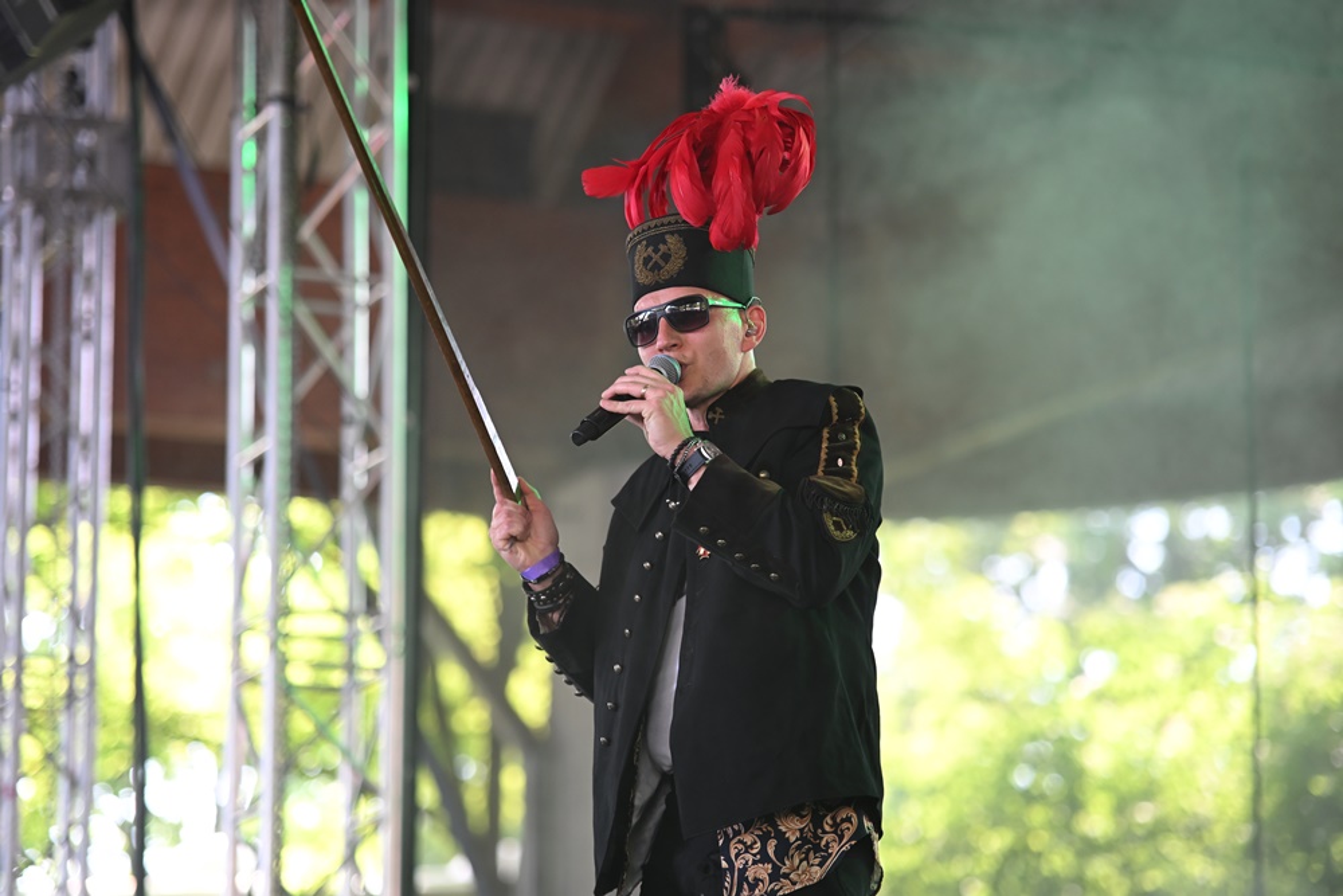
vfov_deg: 10.6
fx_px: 4850
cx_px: 672
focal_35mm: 130
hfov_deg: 15.8
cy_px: 448
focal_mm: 130
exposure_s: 1/160
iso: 800
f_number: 2.8
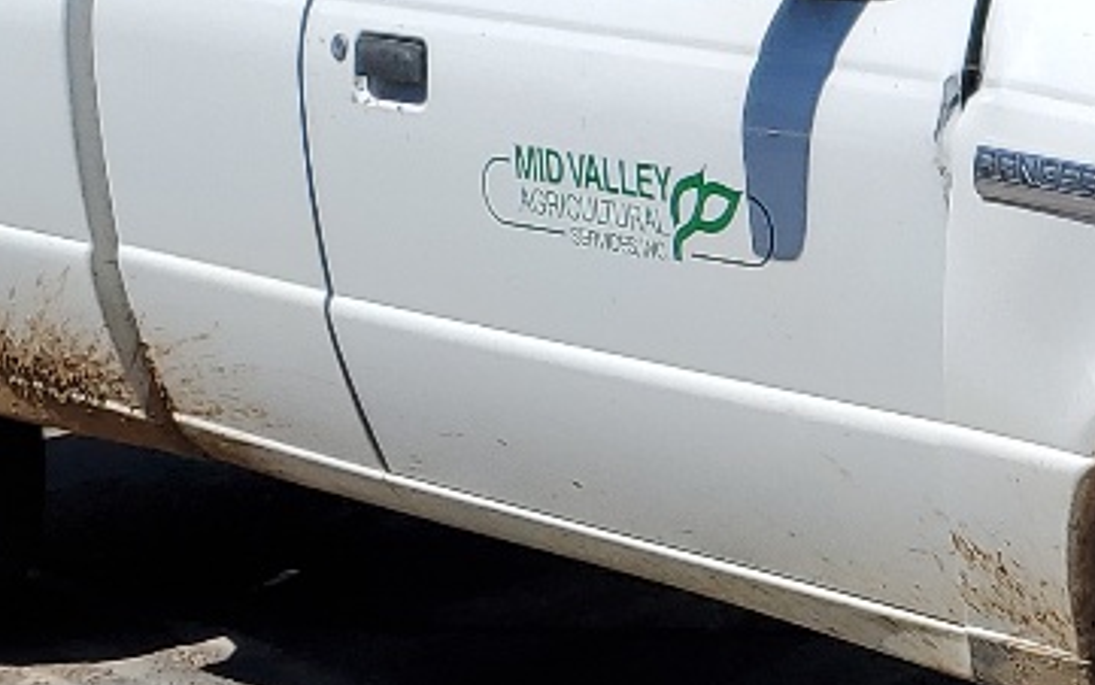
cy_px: 439
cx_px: 1398
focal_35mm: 122
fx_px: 3642
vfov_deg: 10.7
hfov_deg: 16.2
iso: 50
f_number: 1.5
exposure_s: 1/10000
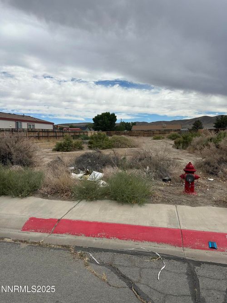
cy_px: 152
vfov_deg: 71.6
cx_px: 114
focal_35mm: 24
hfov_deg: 56.8
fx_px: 210
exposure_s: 1/7576
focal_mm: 6.86
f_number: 1.78
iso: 80
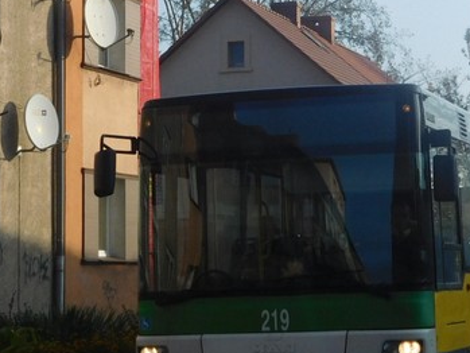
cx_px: 294
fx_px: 1752
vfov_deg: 11.5
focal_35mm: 129
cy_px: 106
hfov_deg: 15.3
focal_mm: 8.9
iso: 125
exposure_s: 1/640
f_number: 4.1
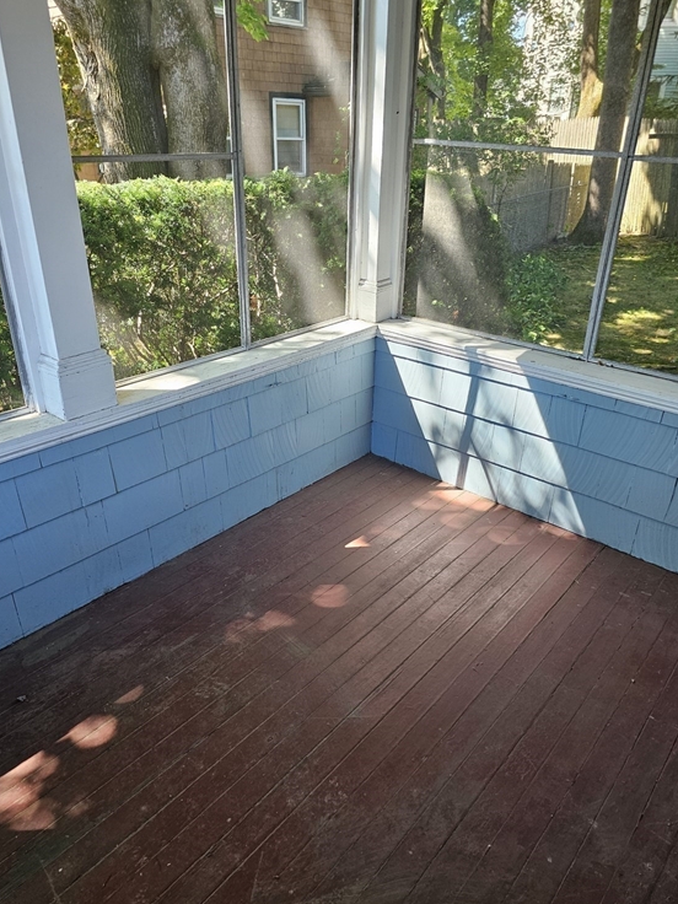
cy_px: 437
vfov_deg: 71.6
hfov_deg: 56.8
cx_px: 340
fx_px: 627
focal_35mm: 24
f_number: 1.7
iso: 100
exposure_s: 1/120
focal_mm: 6.3
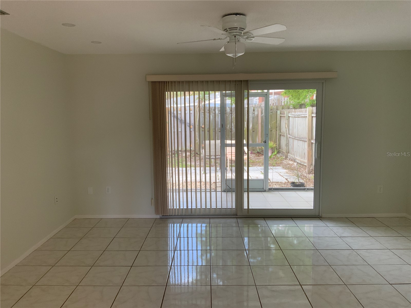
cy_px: 154
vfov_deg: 48.2
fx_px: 344
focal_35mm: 29
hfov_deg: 61.7
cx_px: 206
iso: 100
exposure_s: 1/60
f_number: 1.8
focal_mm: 3
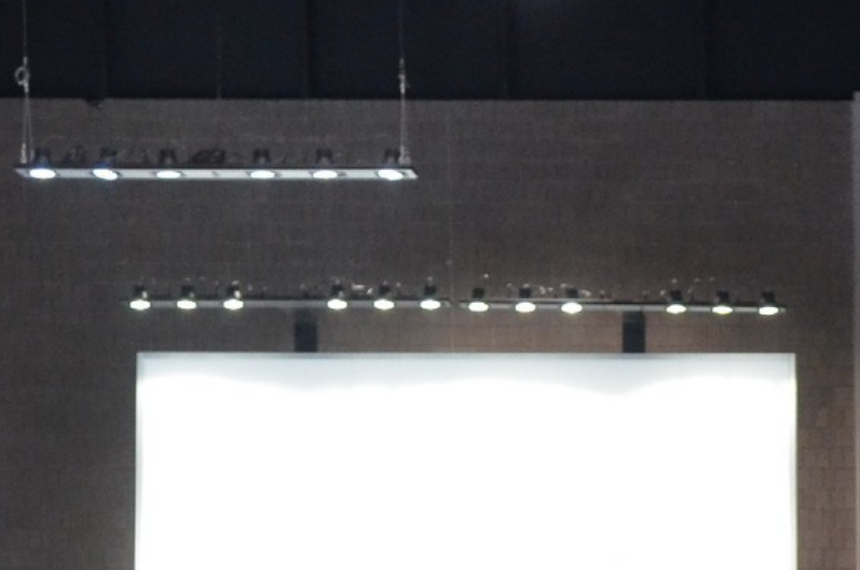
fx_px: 3533
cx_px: 1040
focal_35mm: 148
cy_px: 1168
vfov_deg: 8.7
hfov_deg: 13.5
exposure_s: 1/80
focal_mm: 23
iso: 1600
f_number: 2.8
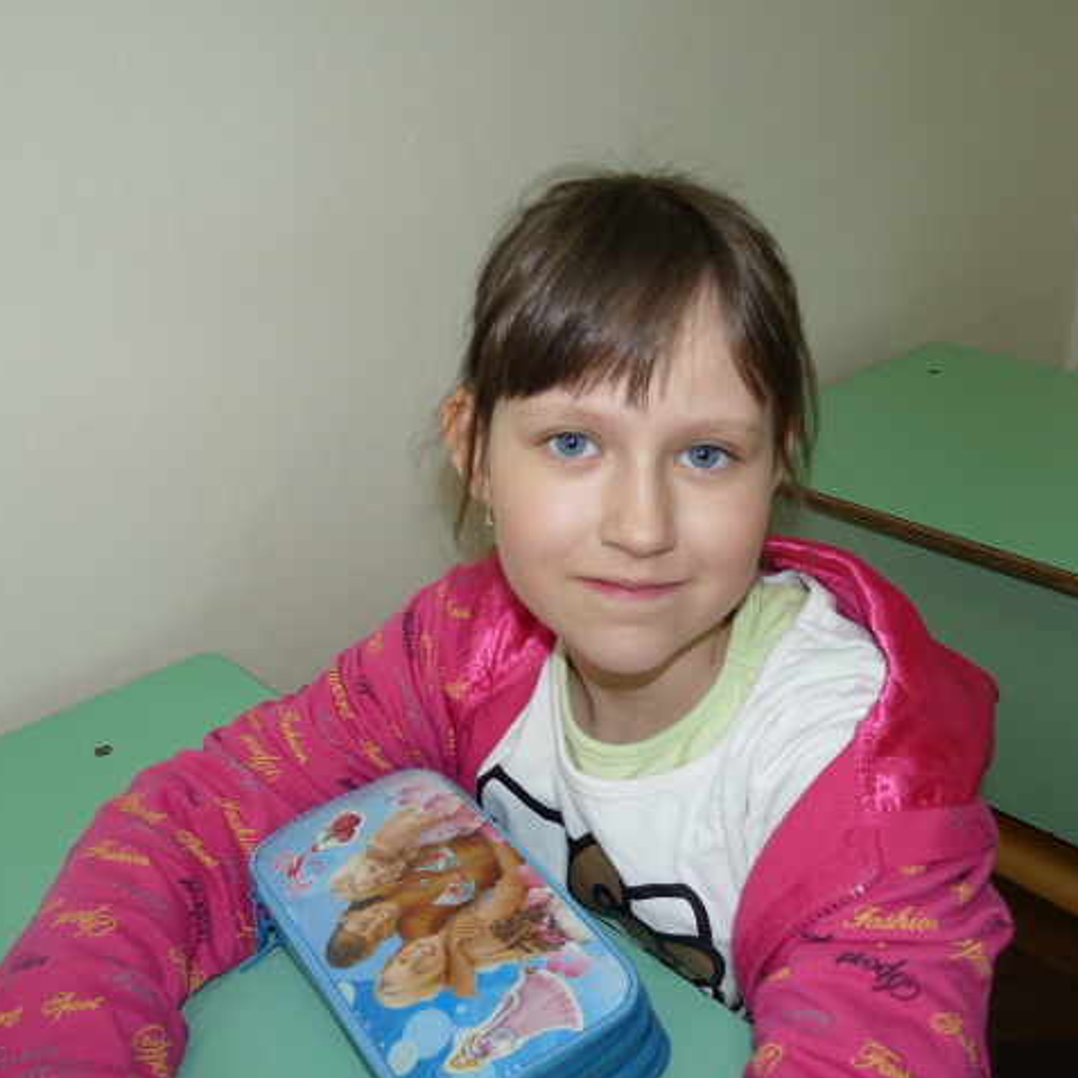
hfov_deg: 51.1
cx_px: 565
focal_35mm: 32
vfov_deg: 51.1
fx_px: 1127
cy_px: 540
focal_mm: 4.8
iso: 100
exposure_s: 1/30
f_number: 2.8
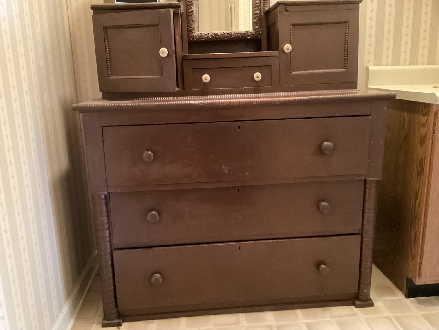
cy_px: 165
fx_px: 393
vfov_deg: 45.4
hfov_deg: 58.3
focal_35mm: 31
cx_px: 220
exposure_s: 1/17
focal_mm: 3.3
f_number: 2.4
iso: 640
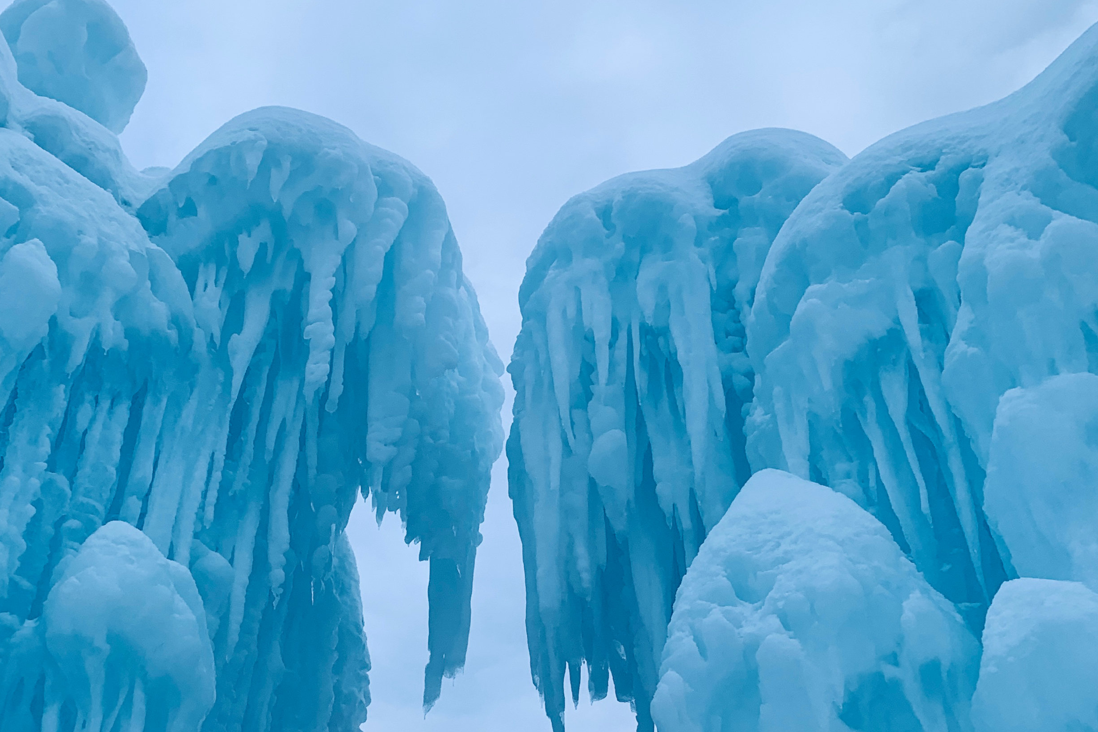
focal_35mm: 33
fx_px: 1006
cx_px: 467
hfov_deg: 57.0
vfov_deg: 39.7
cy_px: 276
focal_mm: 4.25
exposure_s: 1/322
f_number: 1.8
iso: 25
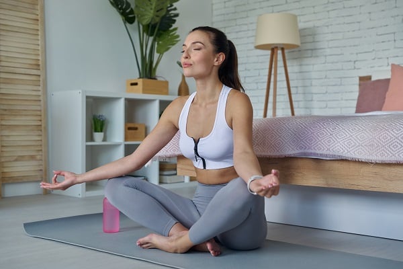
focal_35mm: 50
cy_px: 134
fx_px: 560
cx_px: 202
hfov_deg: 39.6
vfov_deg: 27.0
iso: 500
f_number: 3.5
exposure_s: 1/160
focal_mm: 50
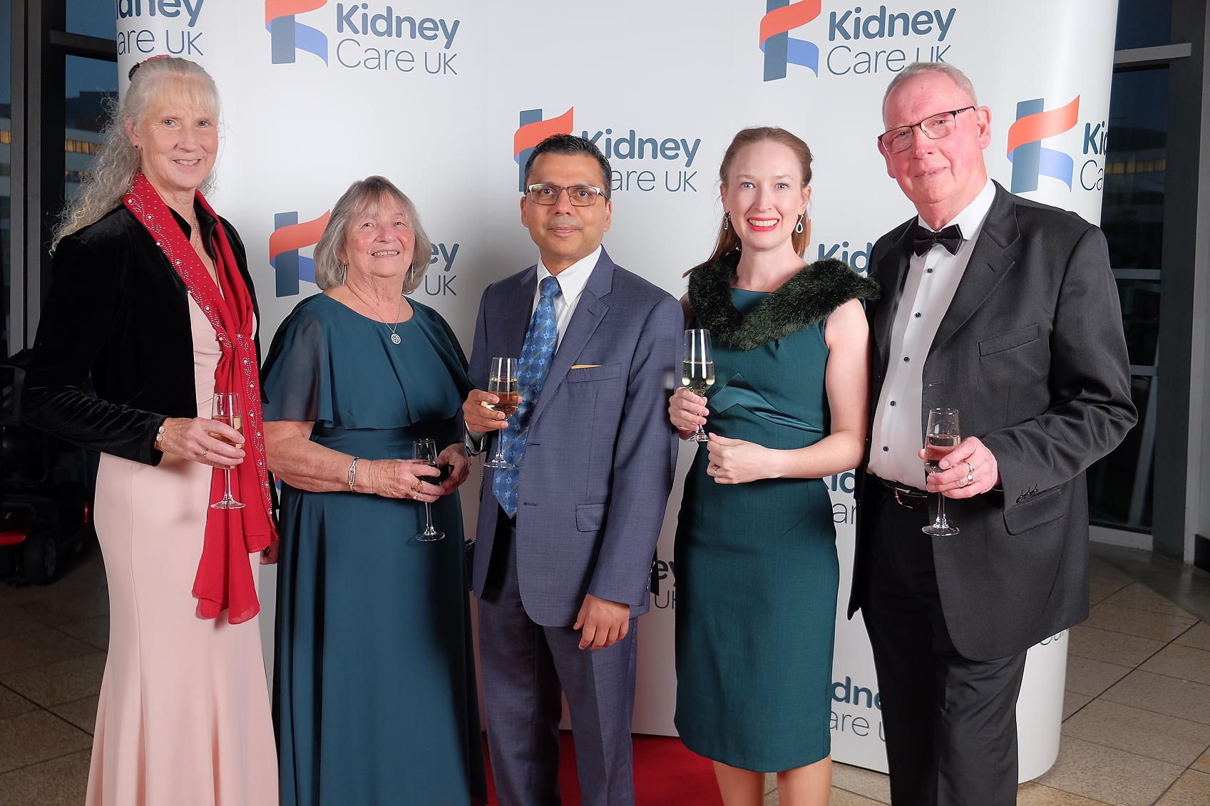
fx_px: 1176
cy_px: 427
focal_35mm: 35
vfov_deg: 37.8
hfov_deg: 54.4
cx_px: 607
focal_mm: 22.3
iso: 400
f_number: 3.6
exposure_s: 1/180
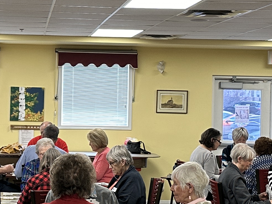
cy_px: 97
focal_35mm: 99
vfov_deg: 14.9
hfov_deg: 19.7
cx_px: 75
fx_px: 778
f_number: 1.78
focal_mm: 6.86
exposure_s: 1/60
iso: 160
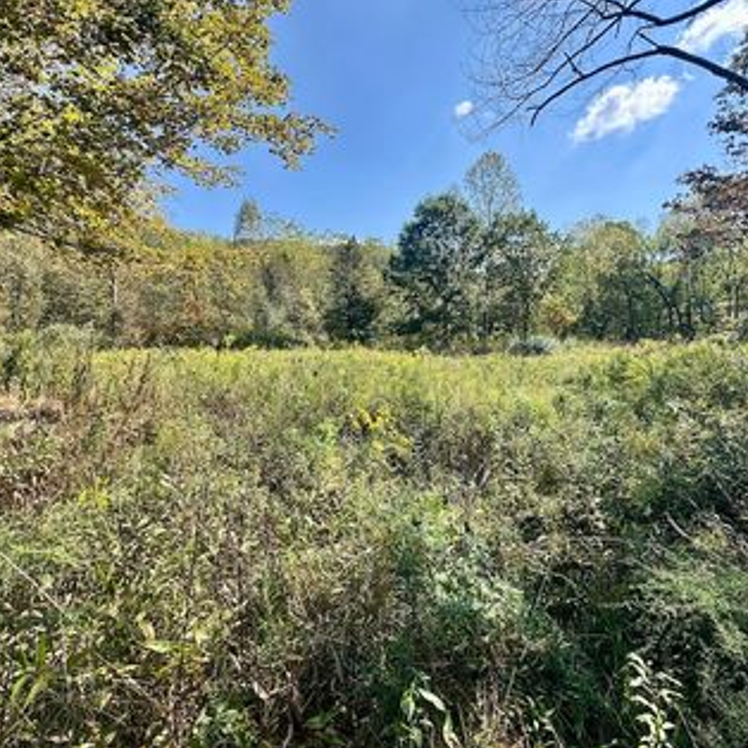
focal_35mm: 17
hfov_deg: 83.8
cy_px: 366
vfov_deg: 84.0
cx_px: 401
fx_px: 416
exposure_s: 1/749
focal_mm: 2.22
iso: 40
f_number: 2.2
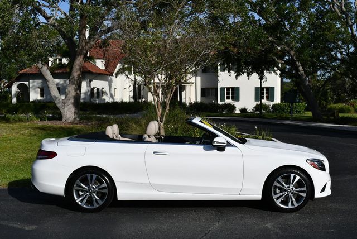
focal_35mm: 48
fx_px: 476
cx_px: 178
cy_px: 120
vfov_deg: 28.1
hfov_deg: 41.1
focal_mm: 24
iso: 100
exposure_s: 1/400
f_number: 10
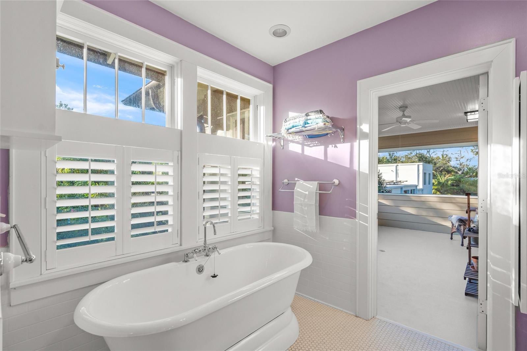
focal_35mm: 16
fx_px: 234
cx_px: 264
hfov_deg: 96.7
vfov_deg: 73.7
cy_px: 176
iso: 320
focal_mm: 16
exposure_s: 1/20
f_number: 6.3
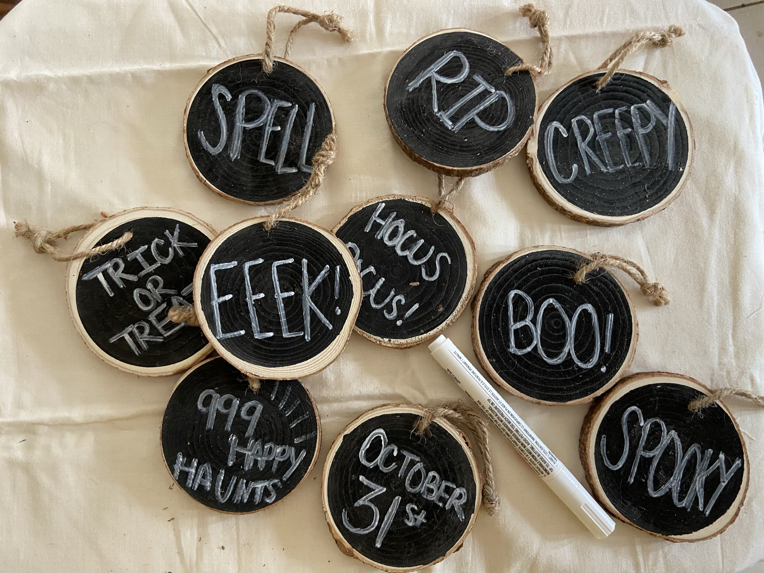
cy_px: 286
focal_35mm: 26
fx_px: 574
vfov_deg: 53.1
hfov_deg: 67.3
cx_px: 382
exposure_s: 1/40
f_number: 1.8
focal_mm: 4.25
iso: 500
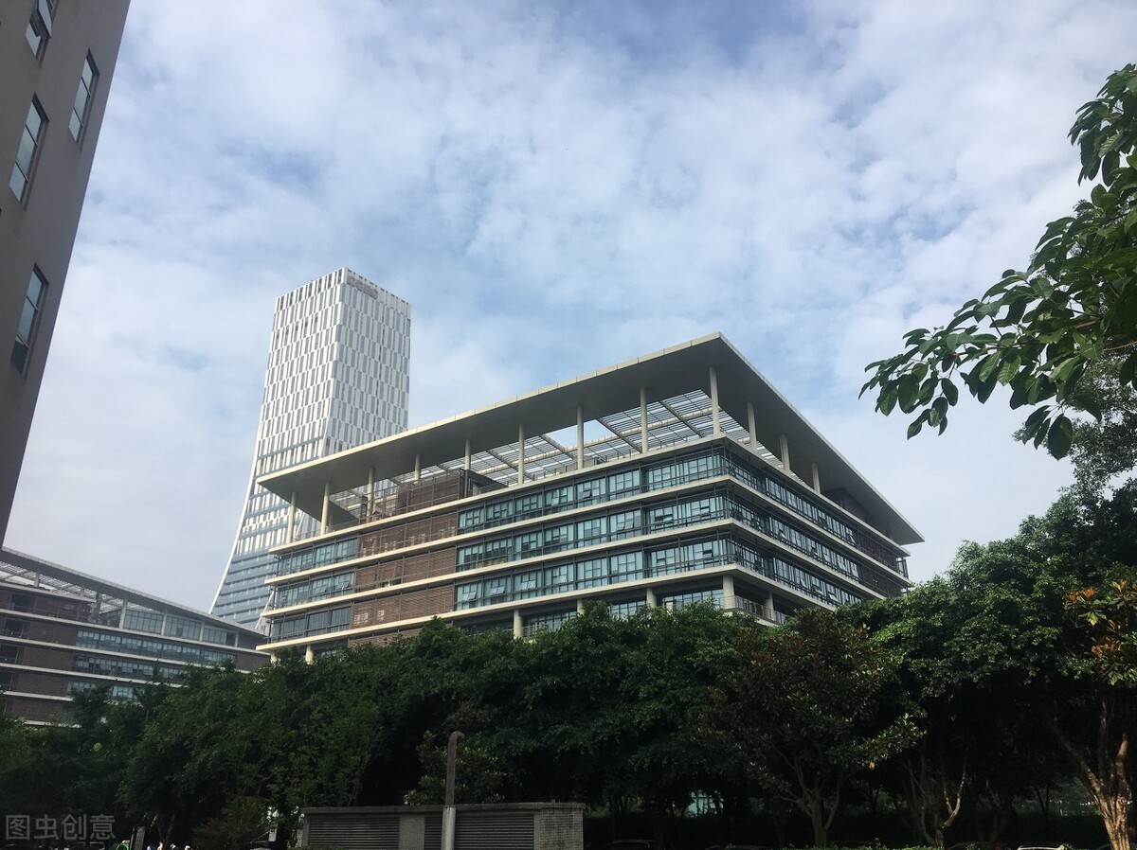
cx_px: 568
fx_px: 952
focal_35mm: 29
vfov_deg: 48.2
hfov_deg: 61.7
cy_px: 425
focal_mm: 4.15
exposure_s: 1/1282
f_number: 2.2
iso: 25
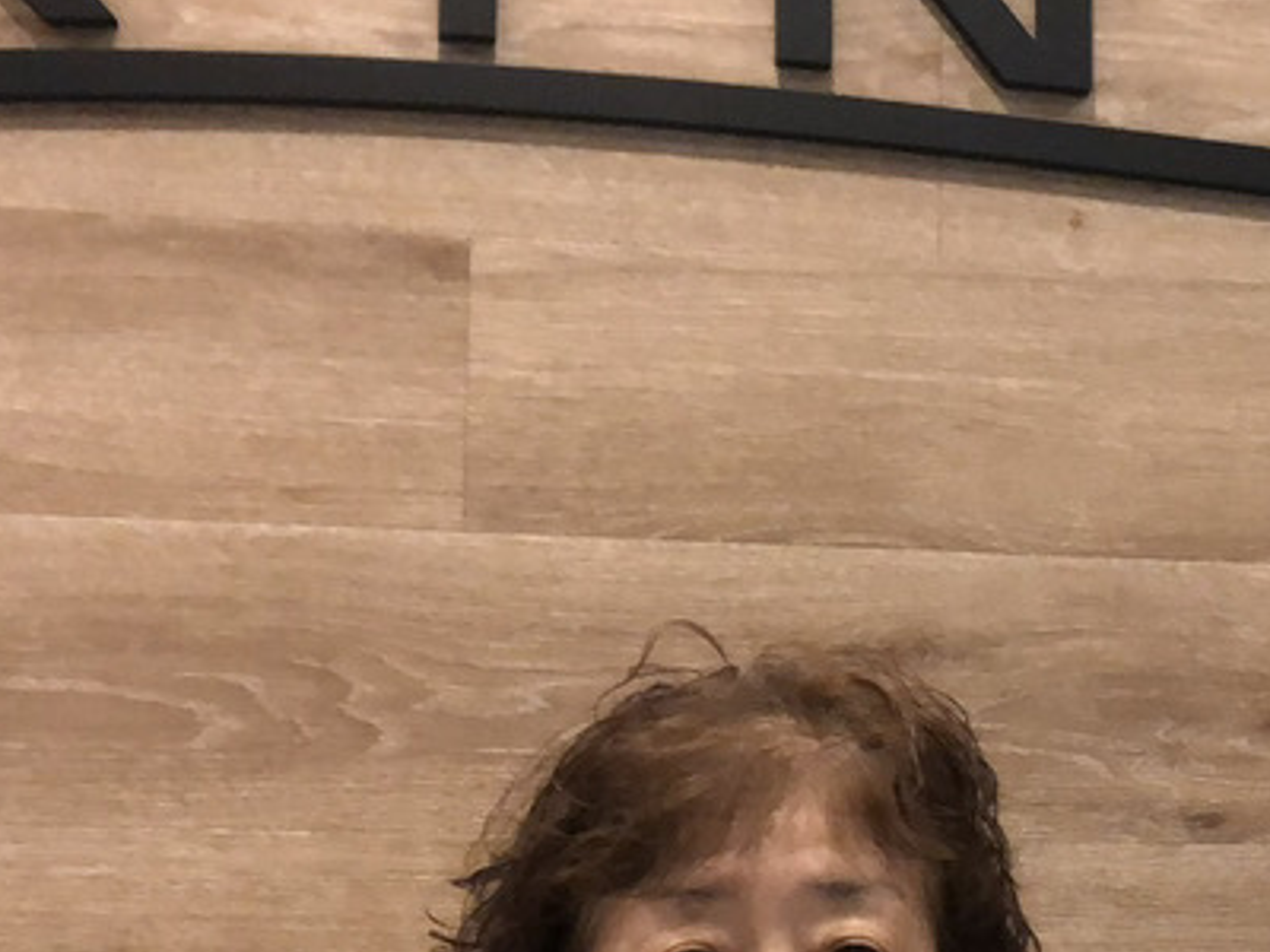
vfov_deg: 17.4
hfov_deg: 22.4
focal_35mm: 84
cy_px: 755
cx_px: 1251
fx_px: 3082
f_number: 1.8
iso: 320
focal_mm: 4
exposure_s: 1/50
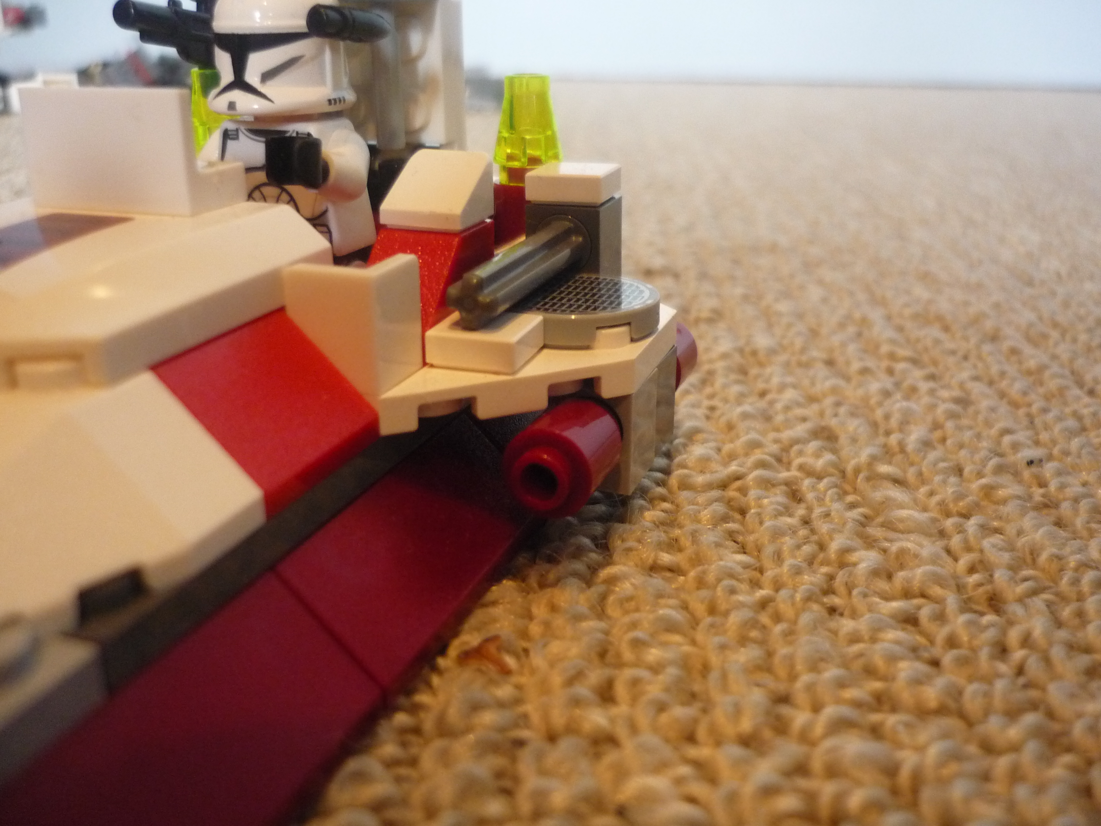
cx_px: 550
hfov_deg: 55.4
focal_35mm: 33
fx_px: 1050
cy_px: 413
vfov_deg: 42.9
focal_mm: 5.5
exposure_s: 1/20
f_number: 2.8
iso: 400
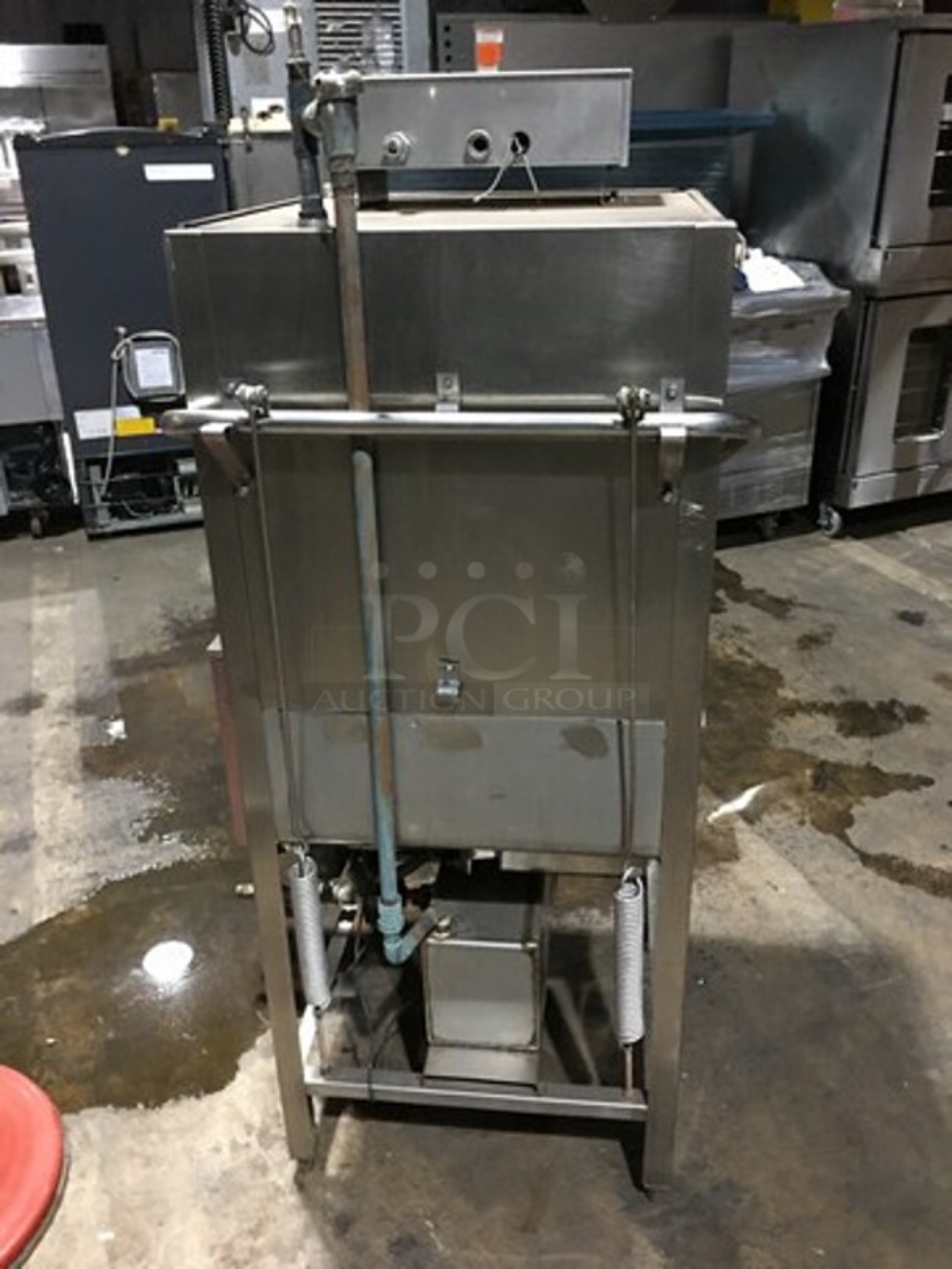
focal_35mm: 29
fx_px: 1063
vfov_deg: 61.7
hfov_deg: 48.2
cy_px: 634
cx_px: 476
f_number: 2.2
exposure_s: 1/4
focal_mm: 4.15
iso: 64
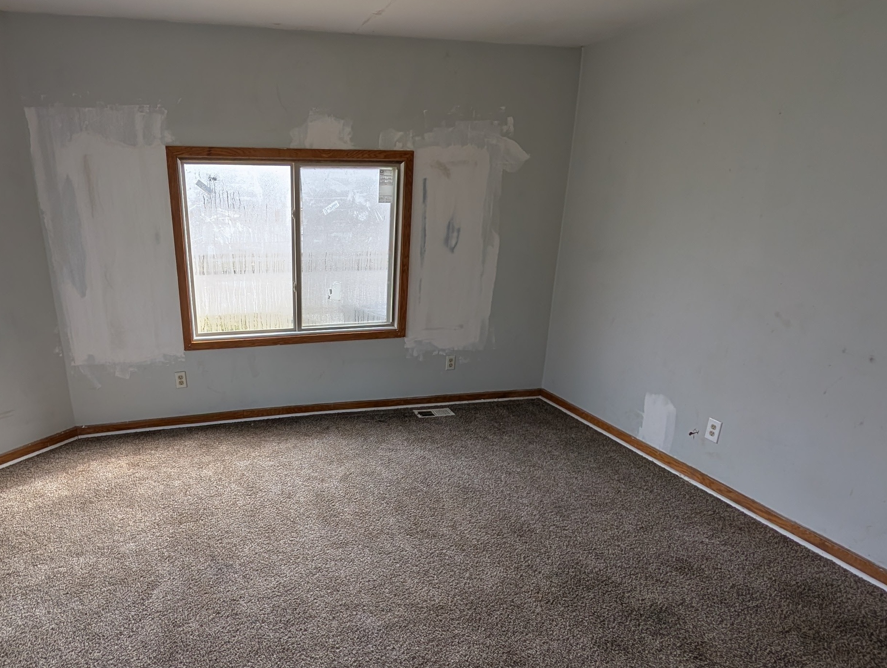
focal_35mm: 20
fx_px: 513
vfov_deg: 65.7
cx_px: 334
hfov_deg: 80.2
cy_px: 388
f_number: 1.7
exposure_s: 1/404
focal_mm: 2.02
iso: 52
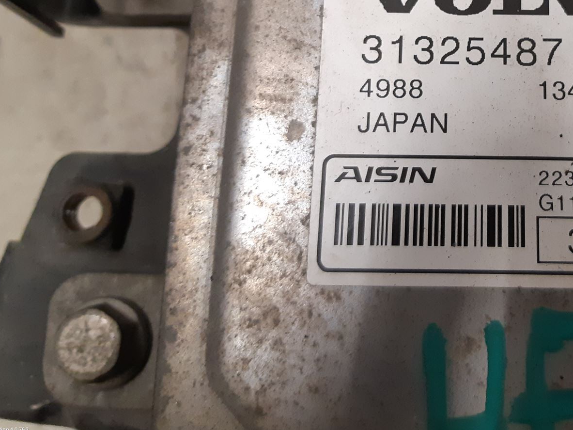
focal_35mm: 45
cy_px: 62
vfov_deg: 31.0
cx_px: 473
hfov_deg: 40.1
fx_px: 745
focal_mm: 3.93
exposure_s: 1/50
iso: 250
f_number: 1.7
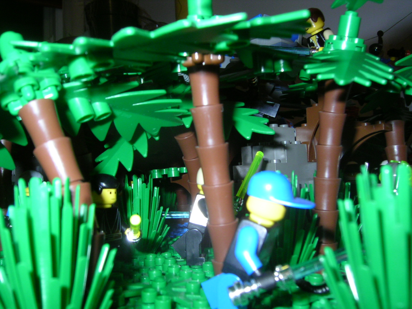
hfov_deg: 51.4
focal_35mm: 36
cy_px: 154
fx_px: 428
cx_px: 206
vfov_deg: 39.7
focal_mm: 5.6
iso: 100
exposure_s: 1/30
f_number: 4.8
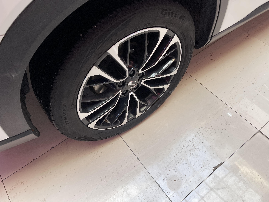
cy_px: 101
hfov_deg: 69.4
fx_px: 194
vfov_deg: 54.9
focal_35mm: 25
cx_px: 134
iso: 125
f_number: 1.6
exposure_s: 1/121
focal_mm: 5.1
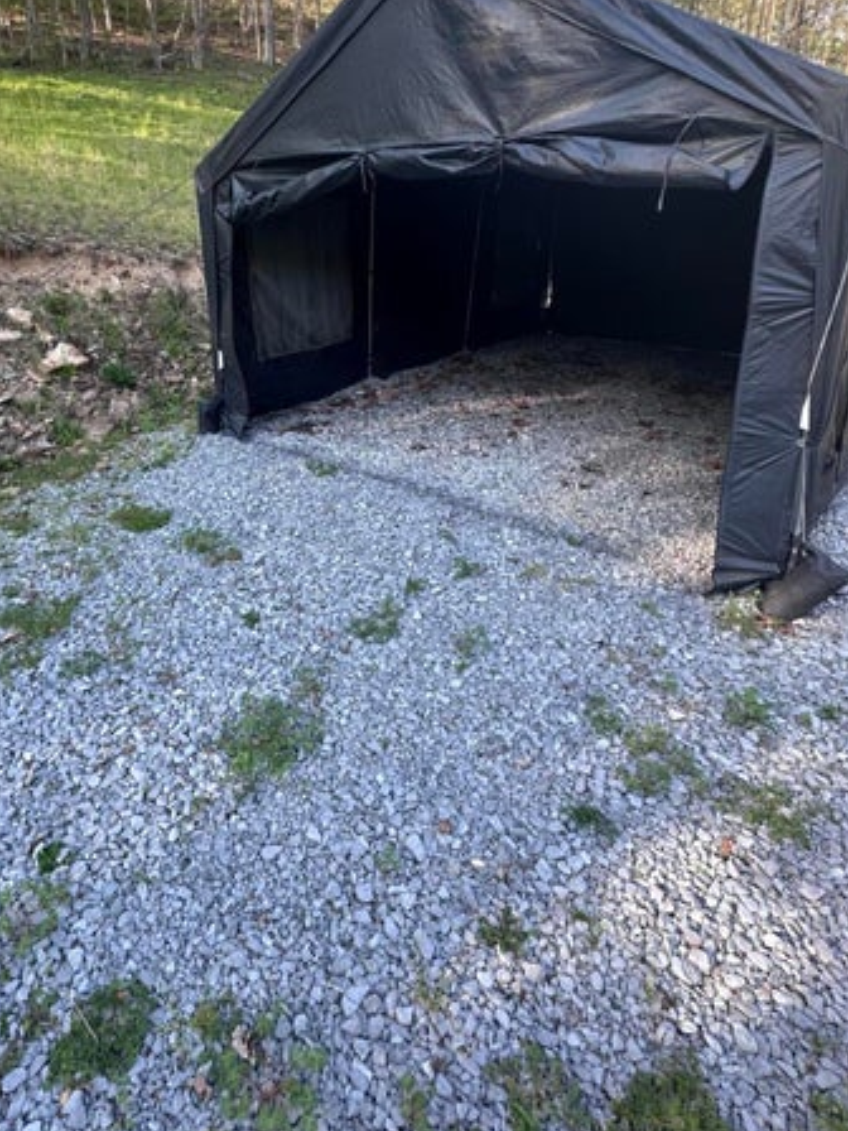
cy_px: 432
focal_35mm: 20
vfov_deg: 80.4
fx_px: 653
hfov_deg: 65.0
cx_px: 318
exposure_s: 1/99
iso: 50
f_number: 2.2
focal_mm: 2.22
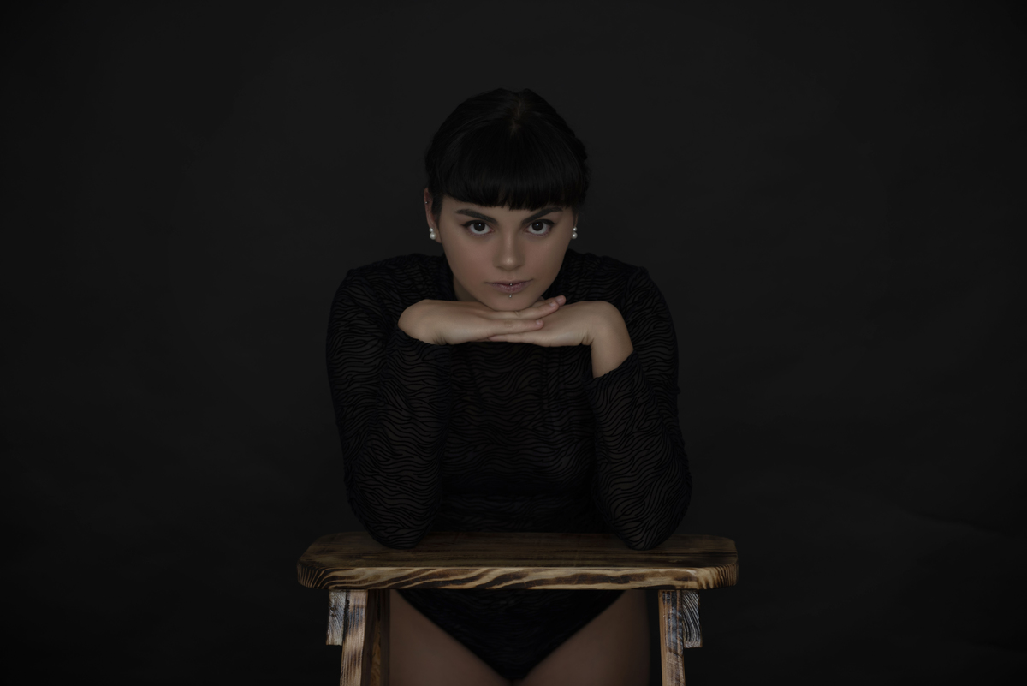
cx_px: 514
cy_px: 343
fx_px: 1998
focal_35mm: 70
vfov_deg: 19.5
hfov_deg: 28.8
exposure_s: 1/125
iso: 100
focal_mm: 70
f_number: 3.2
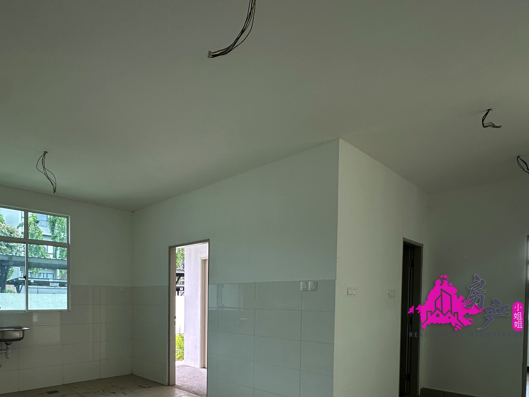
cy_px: 310
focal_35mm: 23
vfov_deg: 55.3
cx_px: 205
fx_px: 352
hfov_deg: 72.9
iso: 80
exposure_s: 1/99
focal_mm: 2.22
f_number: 2.2
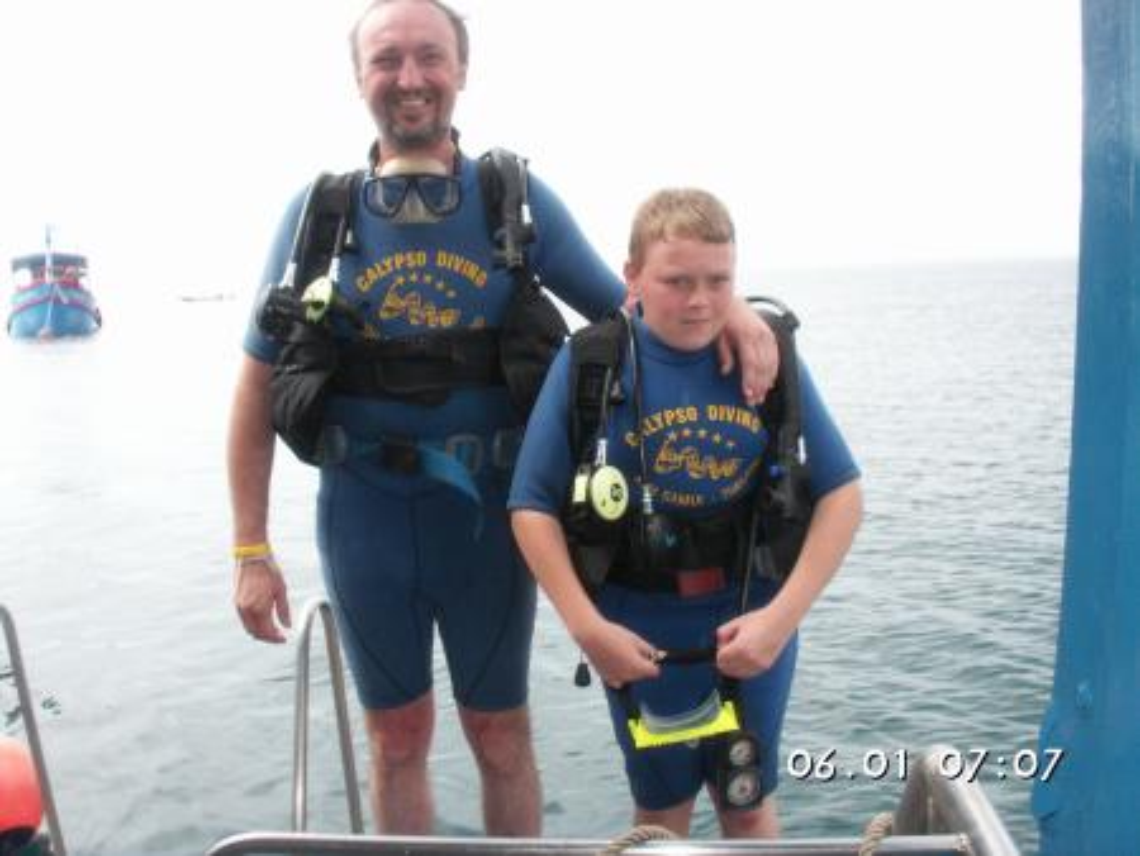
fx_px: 1219
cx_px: 570
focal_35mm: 37
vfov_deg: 38.7
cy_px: 428
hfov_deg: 50.1
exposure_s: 1/200
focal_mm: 7.7
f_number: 7.1
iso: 100
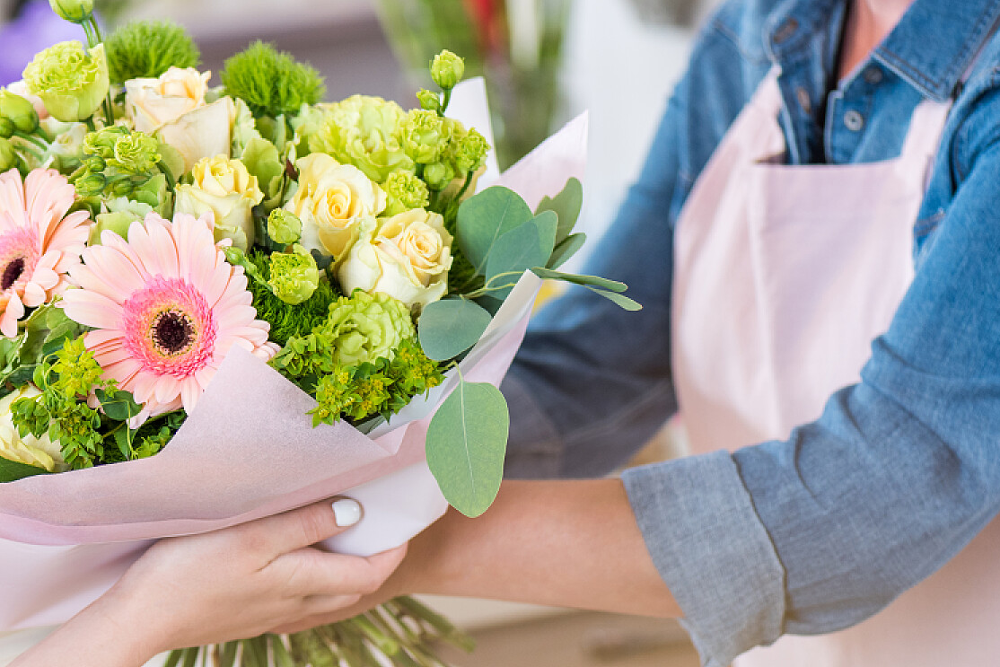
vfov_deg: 7.6
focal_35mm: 181
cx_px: 251
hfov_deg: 11.3
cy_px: 495
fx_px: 5028
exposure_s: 1/200
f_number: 3.5
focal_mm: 105
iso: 250
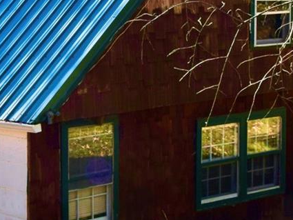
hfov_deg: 14.1
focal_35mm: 139
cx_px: 48
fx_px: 1177
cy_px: 58
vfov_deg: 10.7
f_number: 13
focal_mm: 20
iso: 100
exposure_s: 1/60
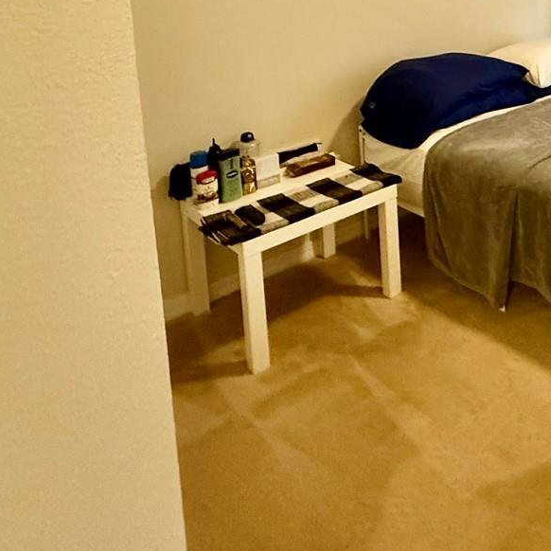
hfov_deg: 39.7
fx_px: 612
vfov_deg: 41.8
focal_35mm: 34
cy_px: -5
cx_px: 604
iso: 800
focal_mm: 2.22
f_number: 2.2
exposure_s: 1/60
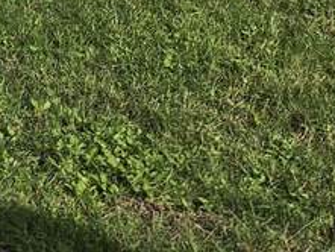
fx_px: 1288
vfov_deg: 9.9
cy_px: -329
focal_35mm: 133
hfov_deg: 11.4
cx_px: -547
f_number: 1.8
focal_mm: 5.4
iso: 25
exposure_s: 1/2937
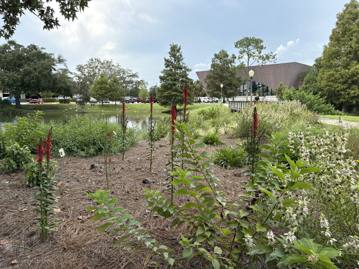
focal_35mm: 26
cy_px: 134
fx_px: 270
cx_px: 180
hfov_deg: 67.3
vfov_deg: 53.1
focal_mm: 5.96
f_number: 1.6
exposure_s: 1/1848
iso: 64
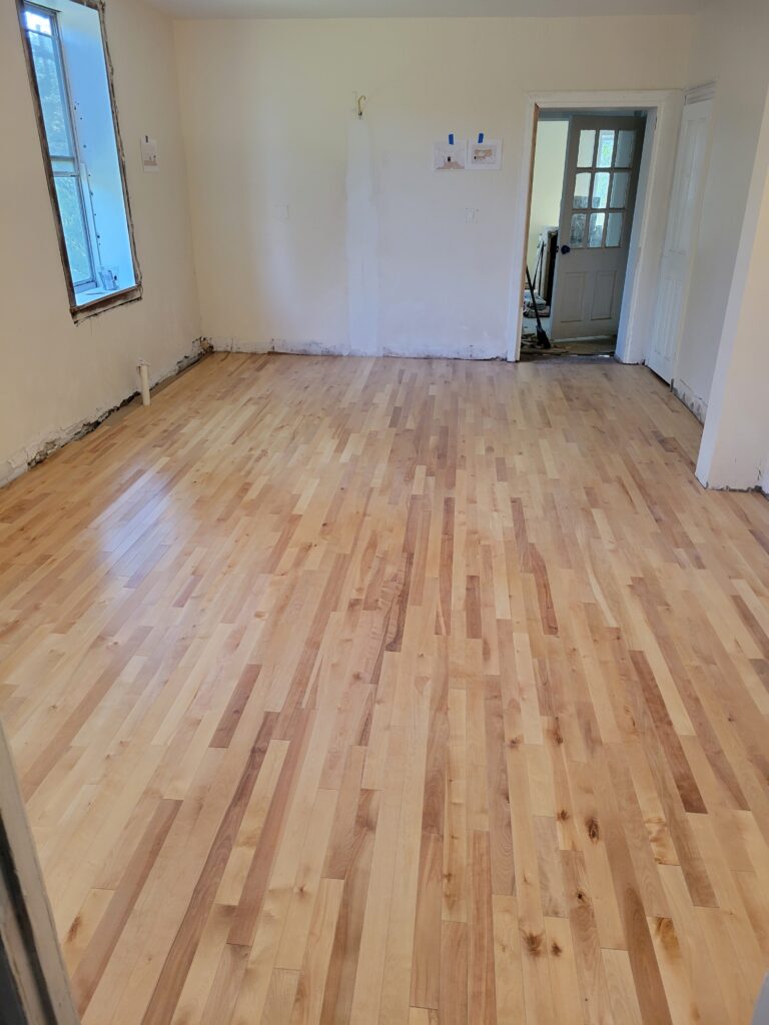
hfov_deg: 53.1
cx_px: 384
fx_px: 770
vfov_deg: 67.3
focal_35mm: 26
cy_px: 512
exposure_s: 1/119
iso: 200
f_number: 1.8
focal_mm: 5.4
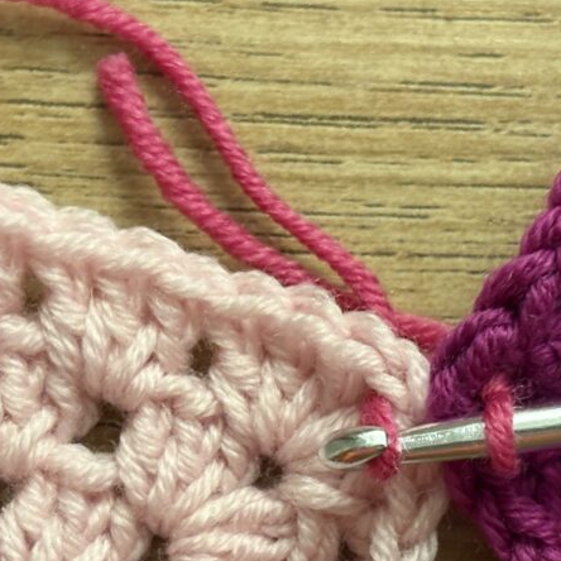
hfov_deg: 16.4
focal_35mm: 106
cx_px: 351
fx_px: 1944
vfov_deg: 16.3
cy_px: 437
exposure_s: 1/20
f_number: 1.6
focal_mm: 5.96
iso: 320
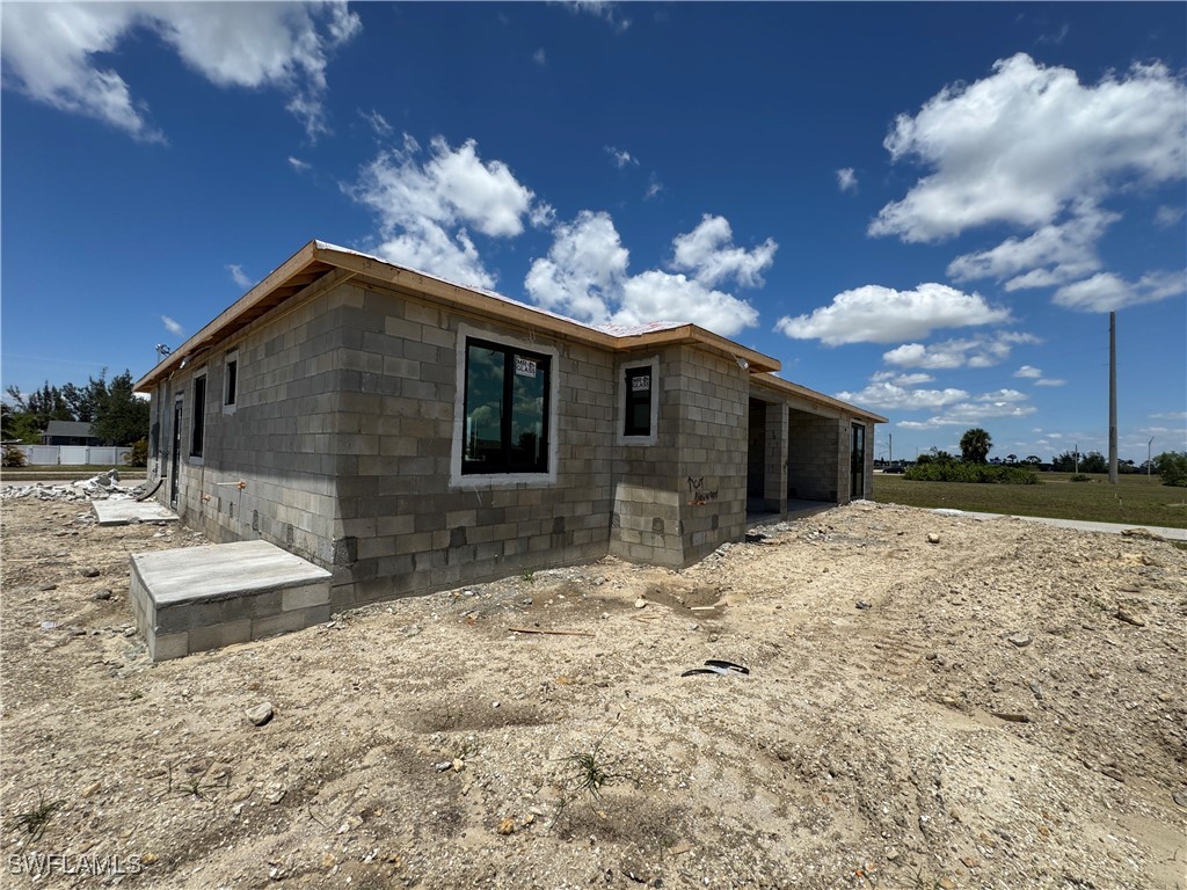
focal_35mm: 14
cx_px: 594
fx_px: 480
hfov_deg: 102.1
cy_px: 445
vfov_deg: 85.7
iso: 50
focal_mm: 2.22
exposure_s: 1/2985
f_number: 2.2
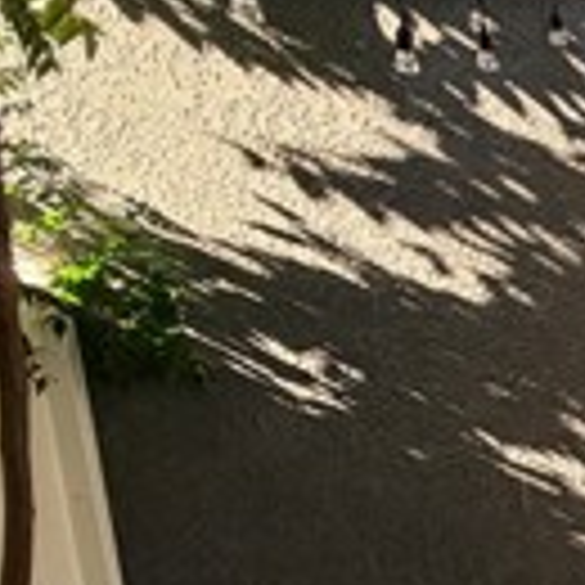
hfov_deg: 17.8
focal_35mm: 61
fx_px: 1166
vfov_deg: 27.0
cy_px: 544
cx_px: 1215
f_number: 2.2
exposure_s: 1/129
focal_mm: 2.22
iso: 50
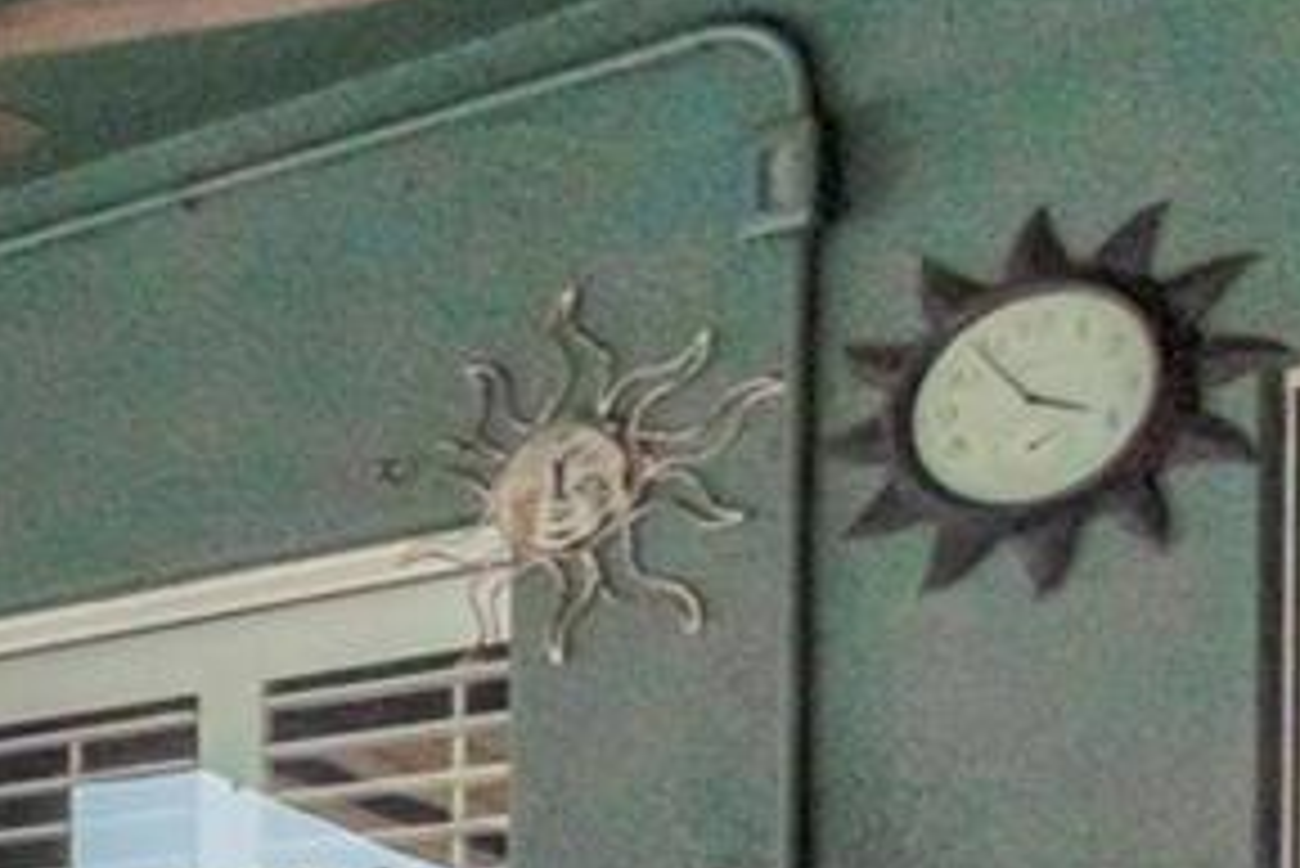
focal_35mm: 83
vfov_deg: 15.4
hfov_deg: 15.6
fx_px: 2999
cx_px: -1669
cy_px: 1232
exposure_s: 1/1600
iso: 500
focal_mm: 10
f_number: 7.1
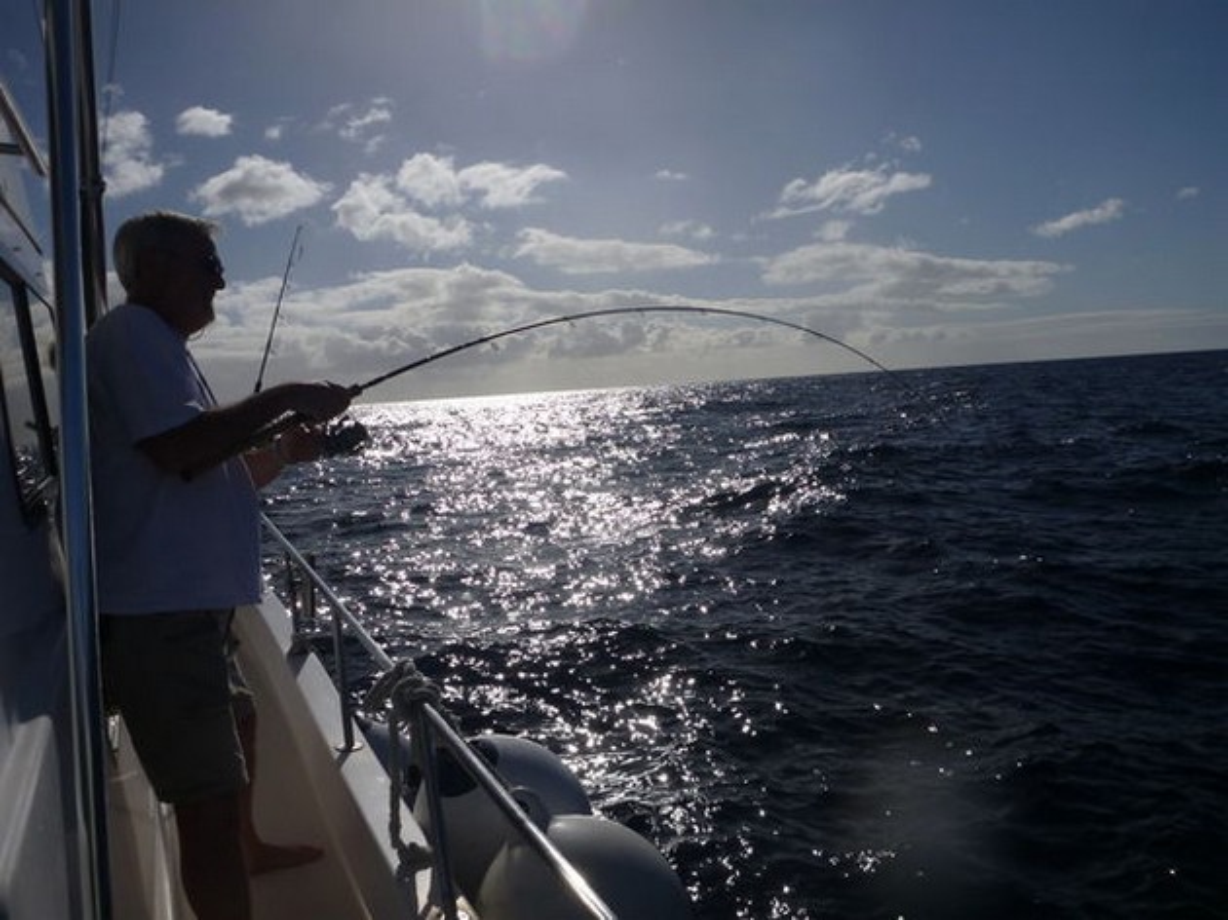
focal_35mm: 28
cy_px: 460
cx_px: 614
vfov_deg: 49.7
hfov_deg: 63.5
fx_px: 993
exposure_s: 1/800
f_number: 10
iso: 100
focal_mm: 4.9
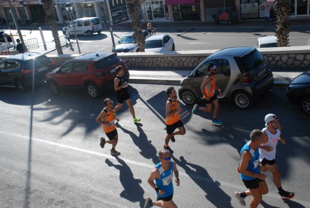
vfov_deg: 32.0
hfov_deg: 46.3
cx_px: 155
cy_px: 104
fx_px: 362
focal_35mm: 42
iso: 1000
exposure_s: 1/2000
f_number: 8
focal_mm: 28
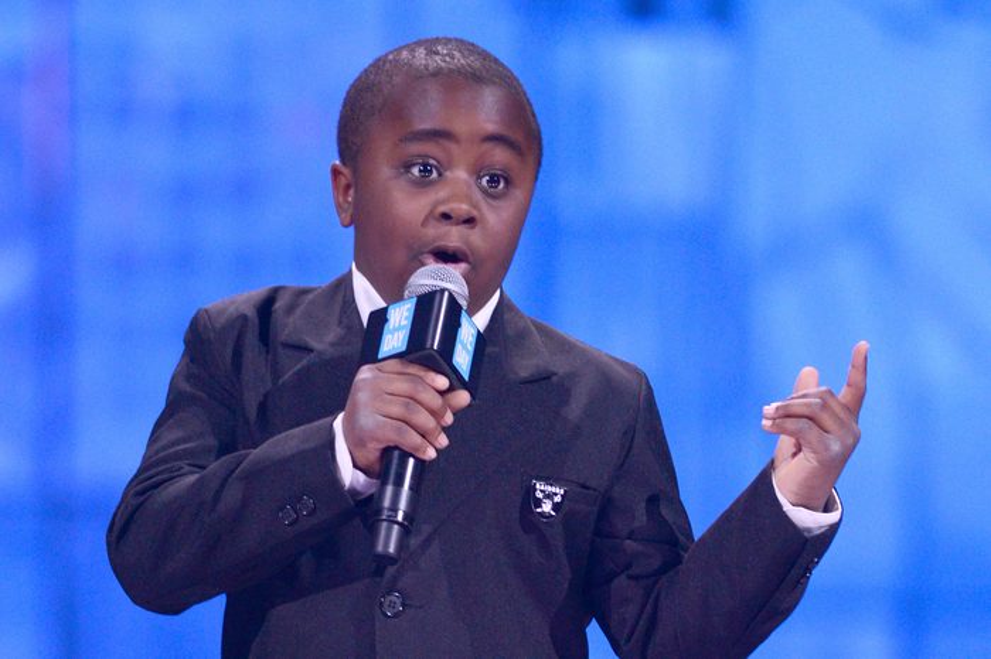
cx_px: 496
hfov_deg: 6.9
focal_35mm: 300
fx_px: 8254
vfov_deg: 4.6
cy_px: 330
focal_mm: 300
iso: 1600
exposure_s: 1/250
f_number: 4
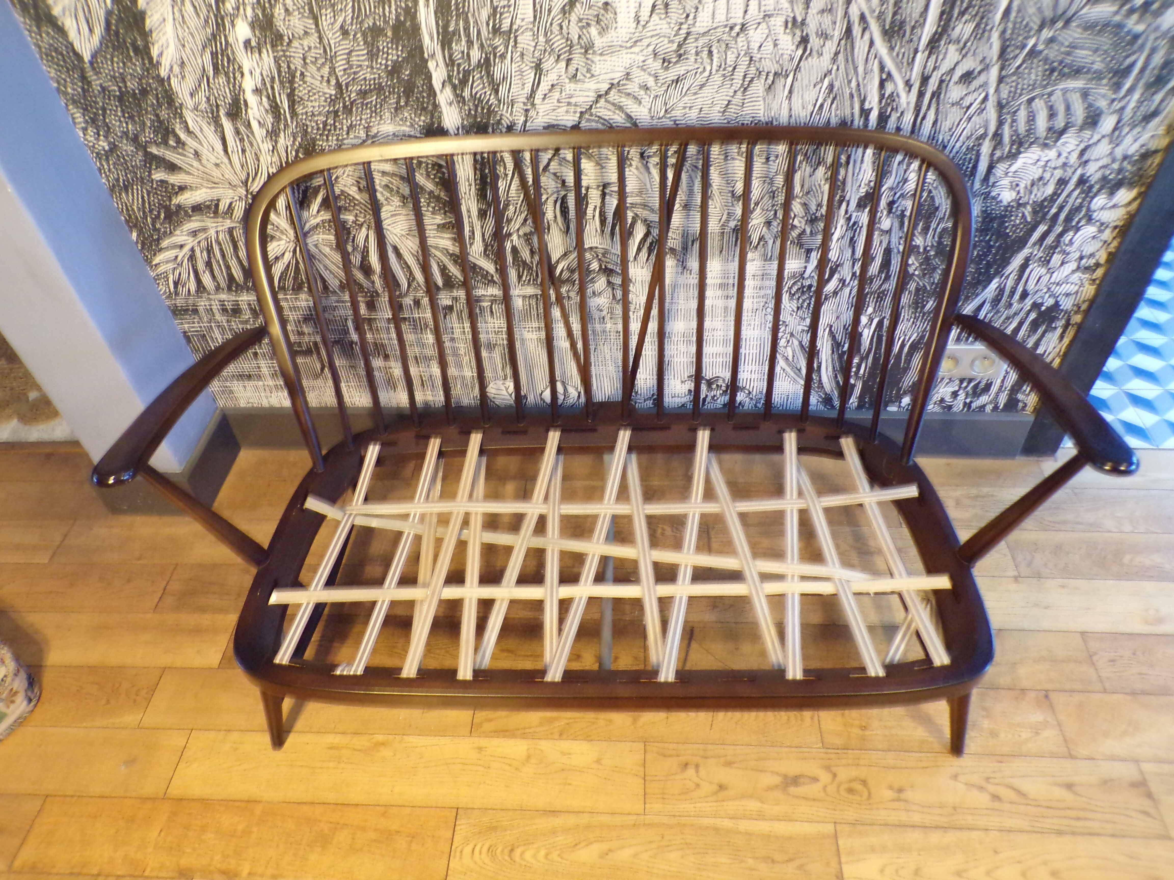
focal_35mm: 24
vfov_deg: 56.8
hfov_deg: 71.6
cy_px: 440
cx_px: 587
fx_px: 814
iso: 400
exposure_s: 1/5
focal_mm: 4.3
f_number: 3
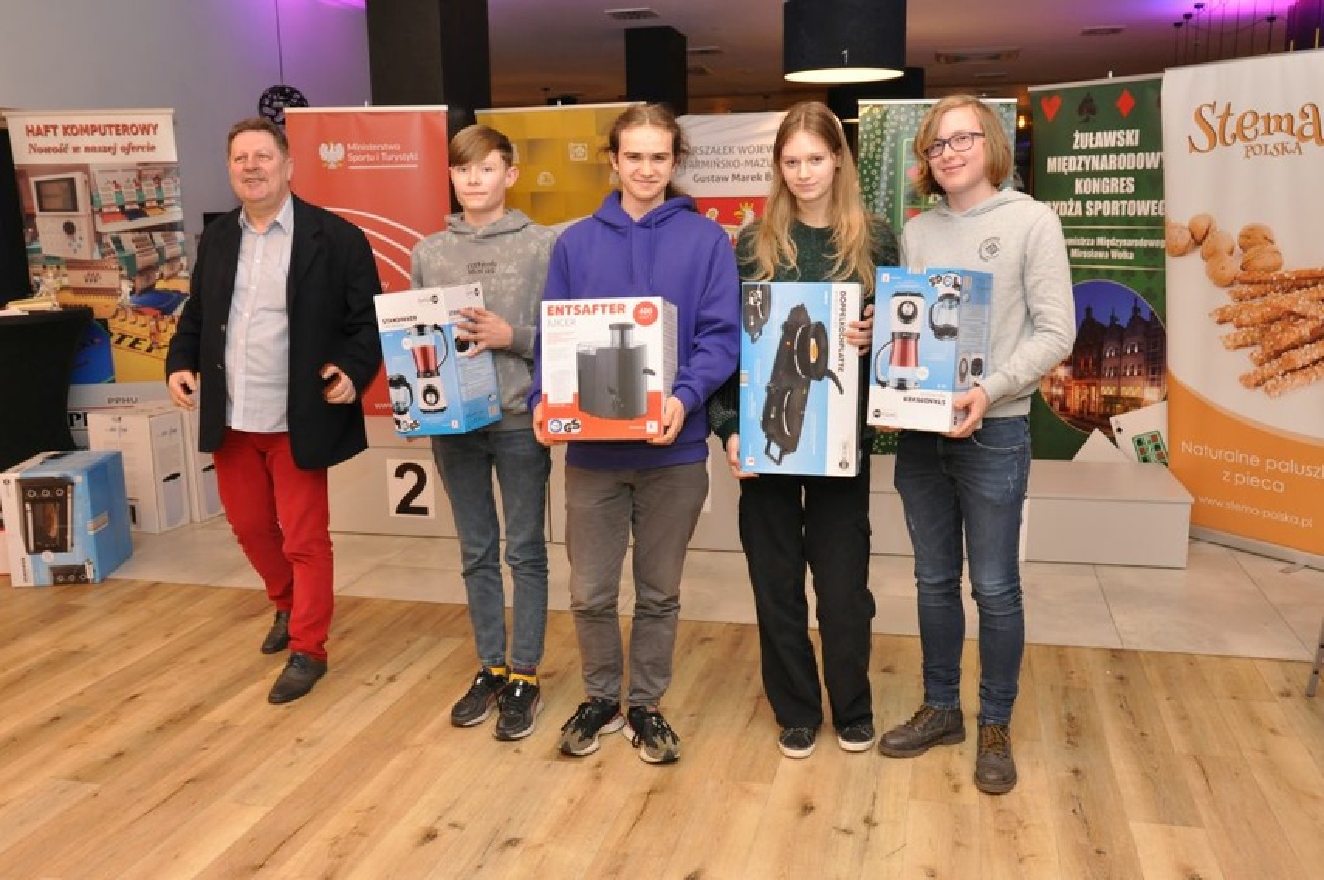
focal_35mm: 30
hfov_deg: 62.0
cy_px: 440
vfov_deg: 43.5
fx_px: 1102
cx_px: 662
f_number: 4
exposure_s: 1/60
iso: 800
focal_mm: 20
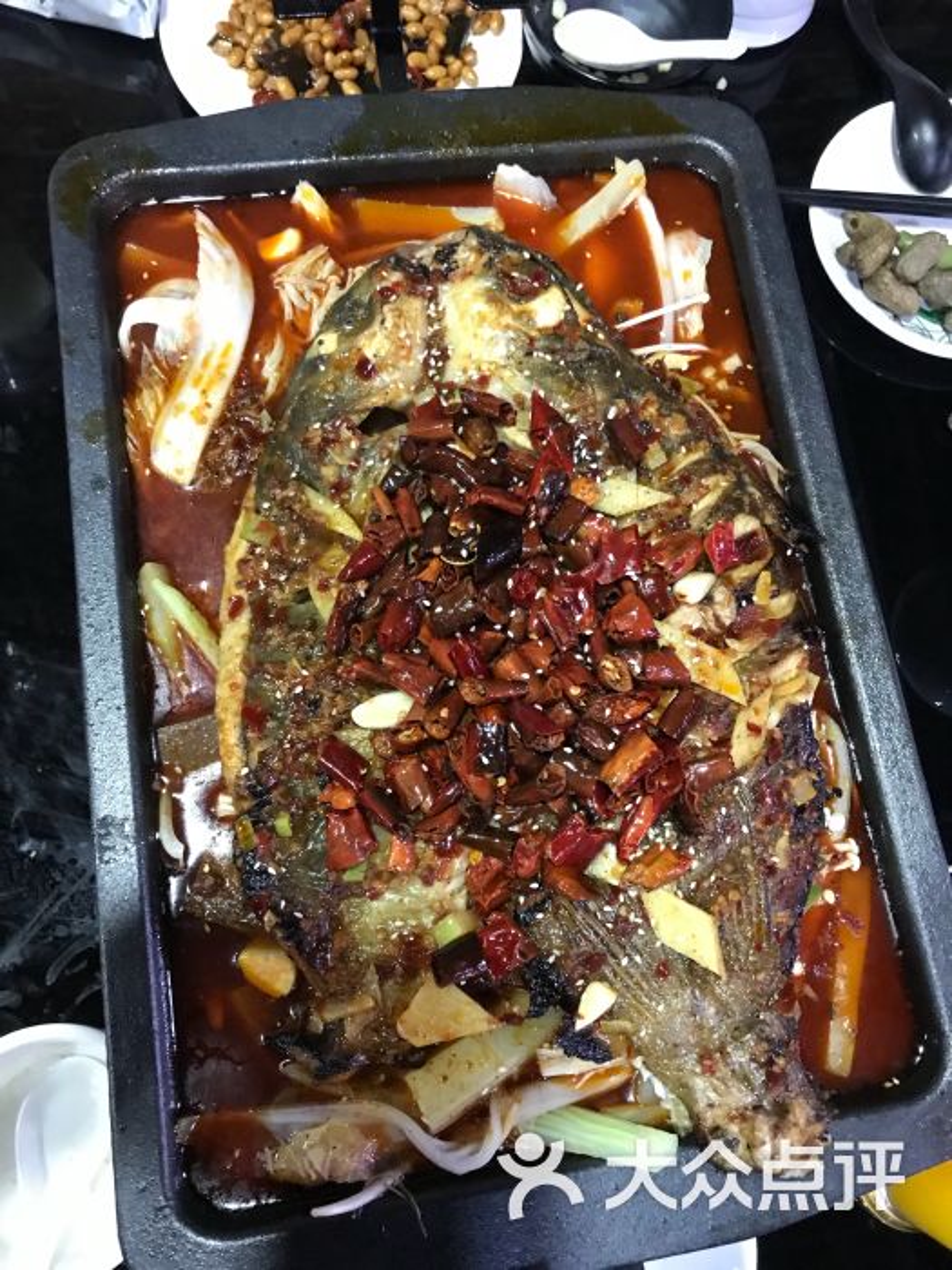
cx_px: 476
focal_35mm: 28
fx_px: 1027
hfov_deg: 49.7
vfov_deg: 63.4
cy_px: 635
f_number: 1.8
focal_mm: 3.99
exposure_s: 1/4
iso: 100
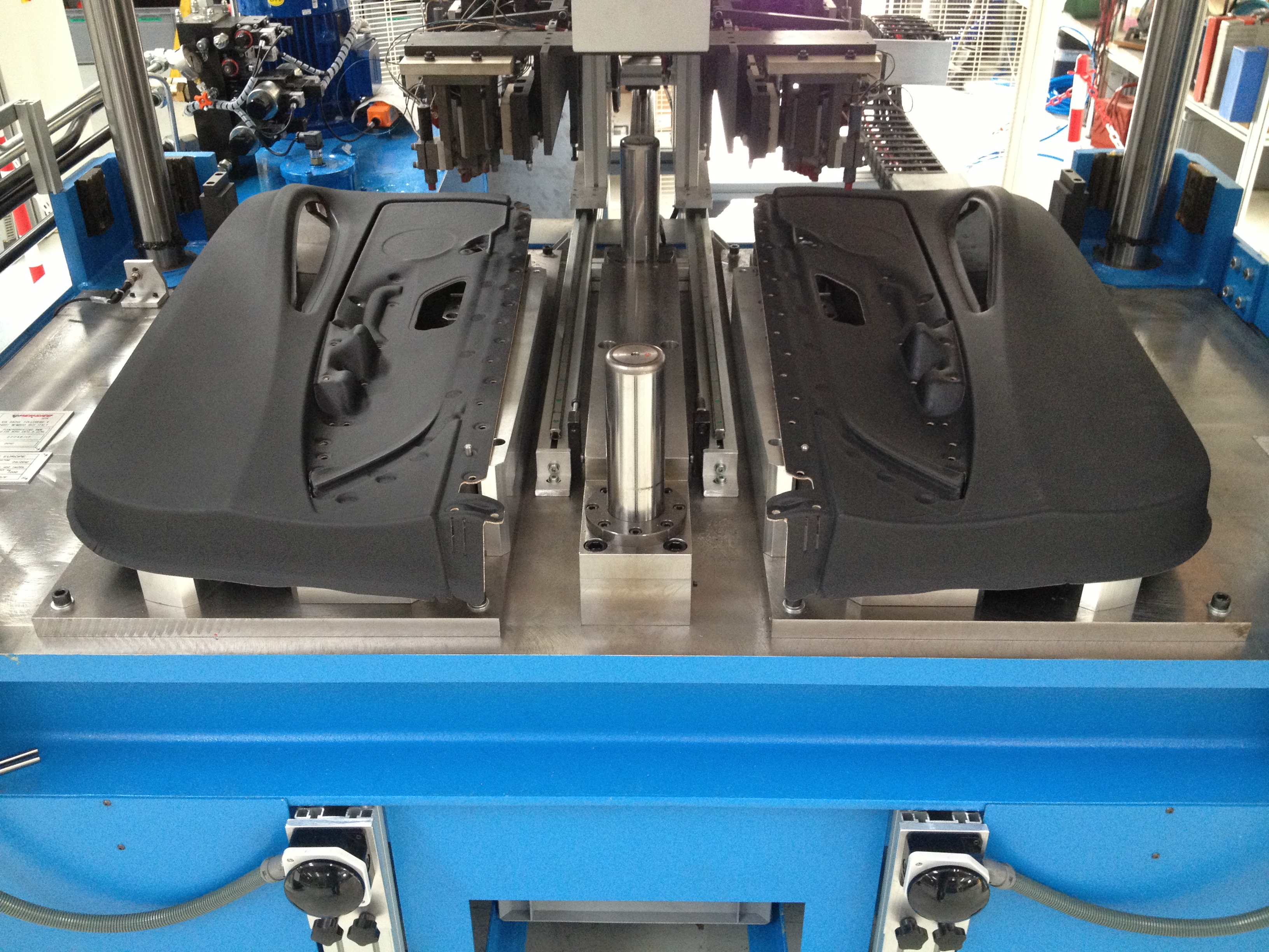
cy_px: 476
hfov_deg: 52.6
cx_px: 634
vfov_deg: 40.7
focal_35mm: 35
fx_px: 1283
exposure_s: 1/20
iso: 250
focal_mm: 4.28
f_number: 2.4
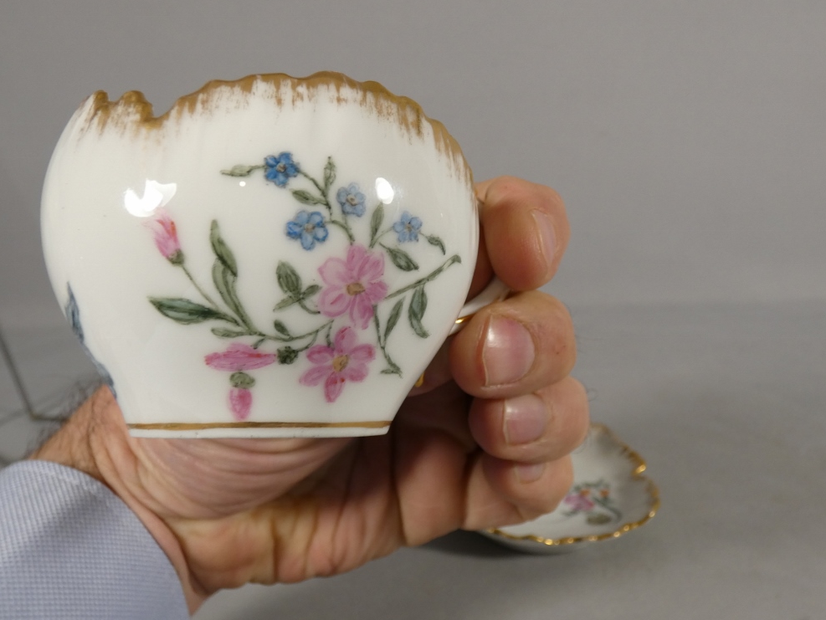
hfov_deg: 63.4
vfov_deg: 49.8
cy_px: 320
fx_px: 668
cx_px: 427
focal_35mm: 28
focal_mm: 4.8
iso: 160
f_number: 3.2
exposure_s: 1/125
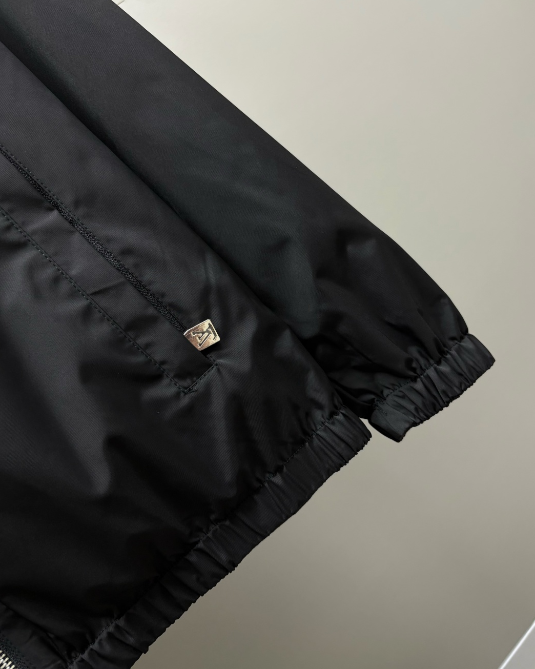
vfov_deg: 62.2
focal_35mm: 28
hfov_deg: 51.5
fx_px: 554
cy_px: 320
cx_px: 273
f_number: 1.6
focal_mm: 5.96
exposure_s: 1/50
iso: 100
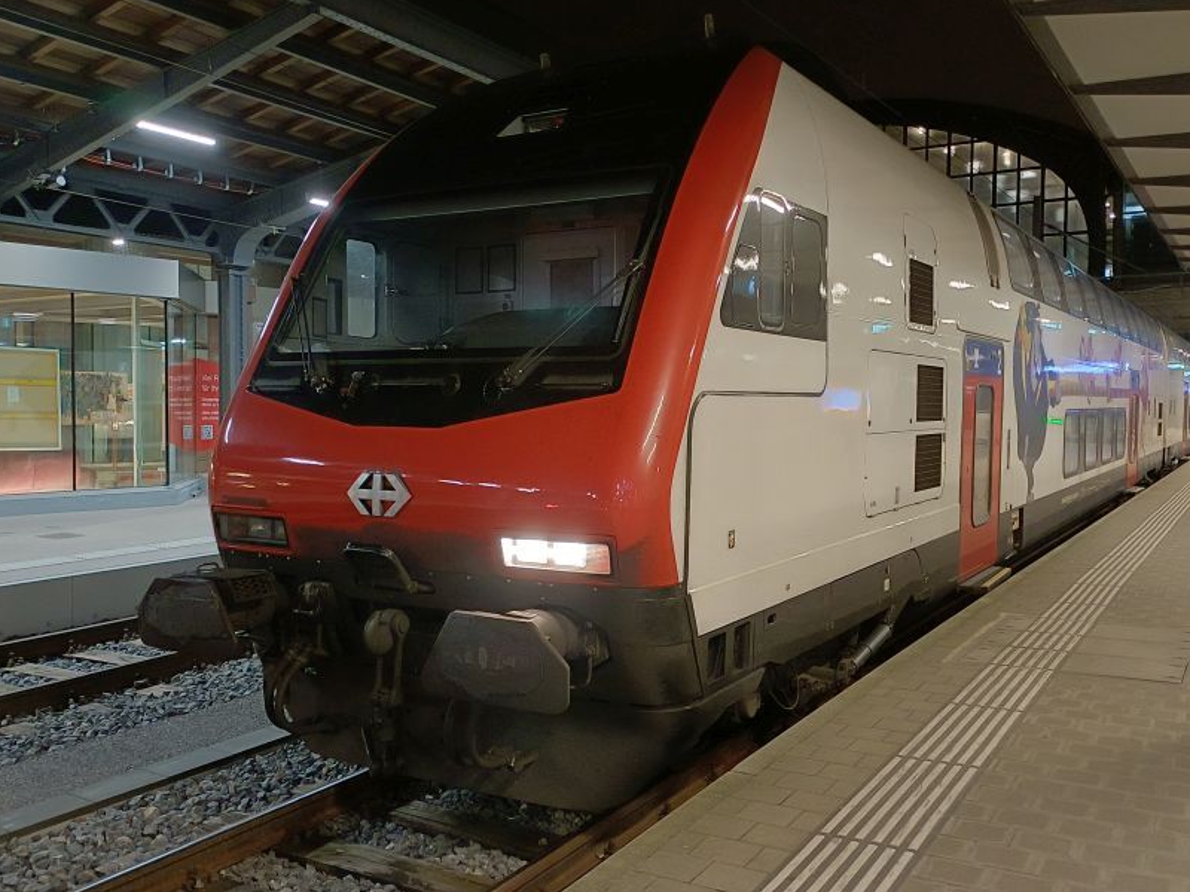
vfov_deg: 44.1
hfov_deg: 56.8
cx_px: 562
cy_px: 418
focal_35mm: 32
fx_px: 1100
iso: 640
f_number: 1.8
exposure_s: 1/20
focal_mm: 4.65
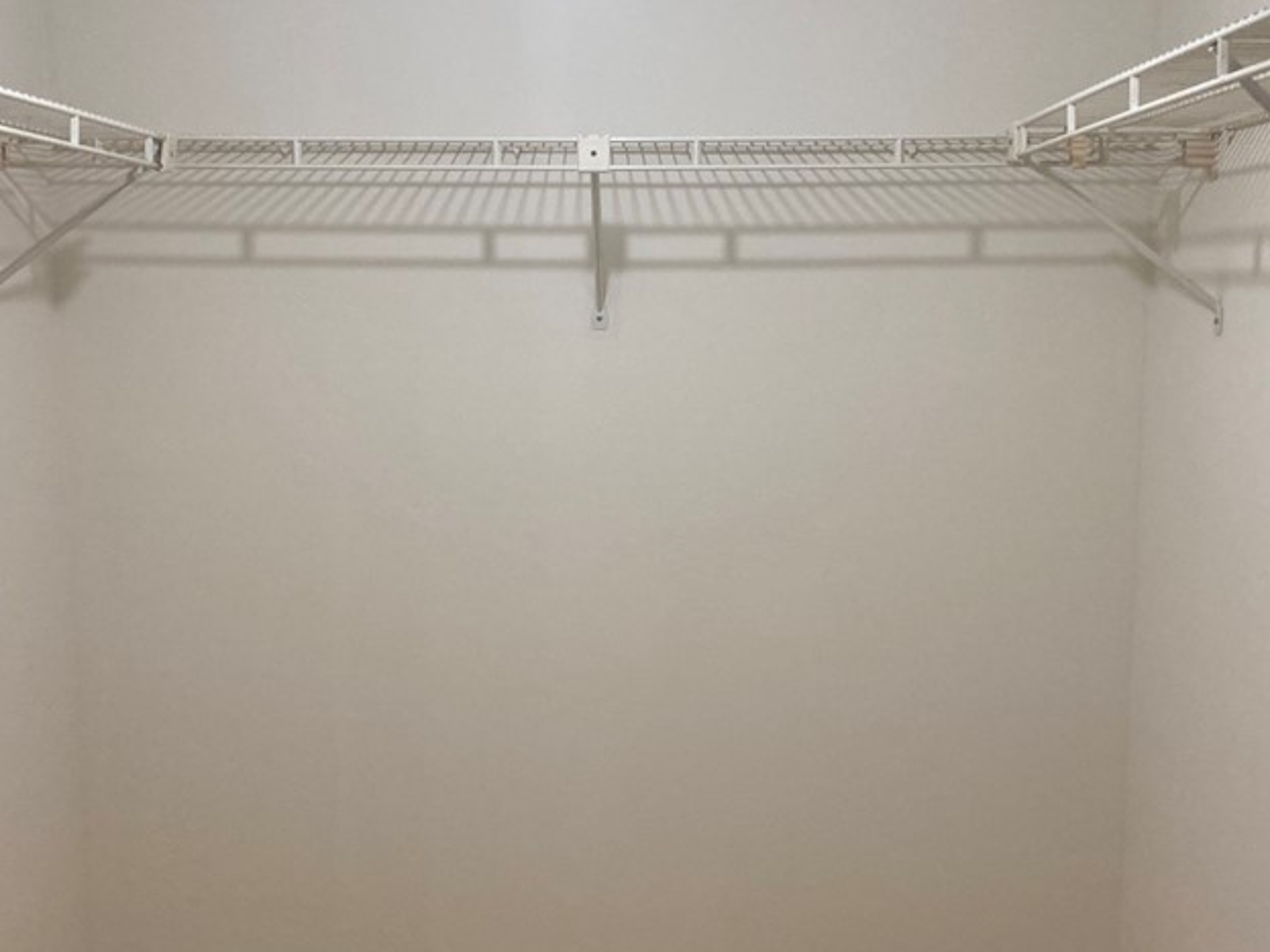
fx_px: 1687
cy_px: 518
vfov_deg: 31.5
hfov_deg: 41.2
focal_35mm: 46
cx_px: 620
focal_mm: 3.99
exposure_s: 1/60
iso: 80
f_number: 1.8
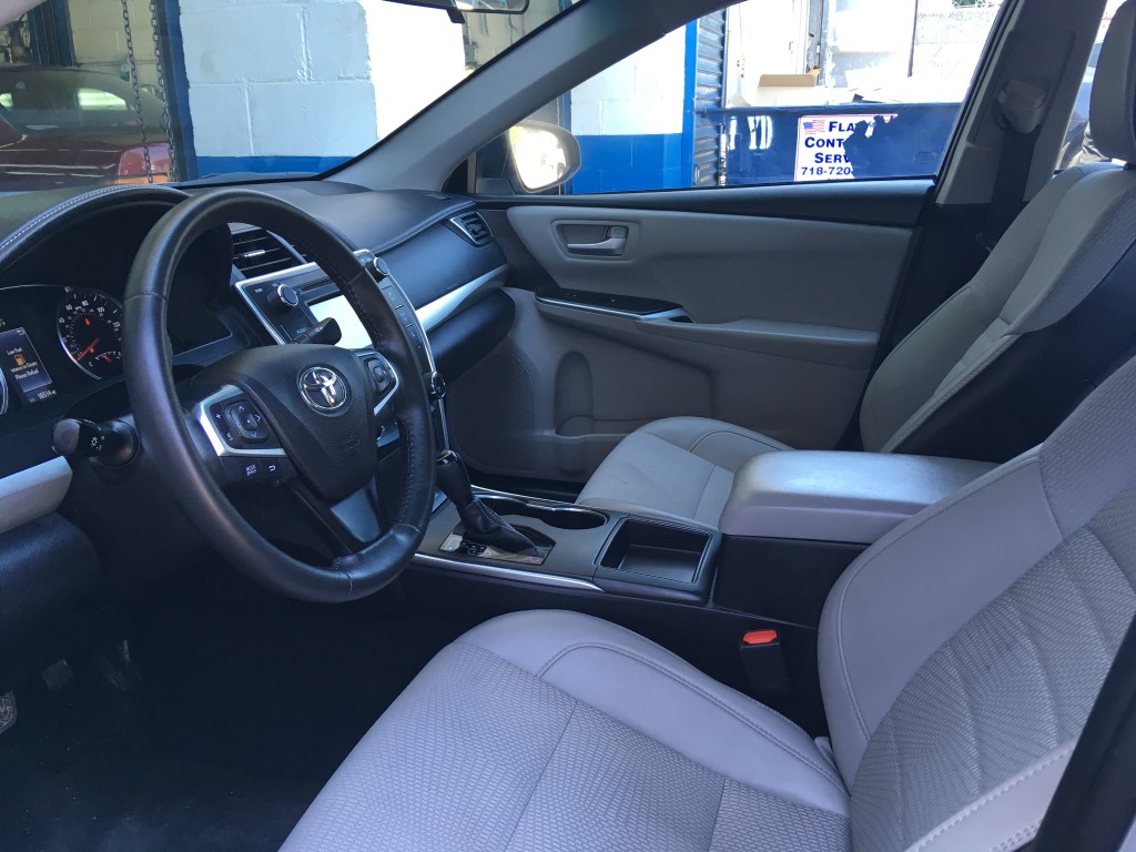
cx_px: 568
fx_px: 952
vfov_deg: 48.2
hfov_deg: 61.7
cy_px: 426
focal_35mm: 29
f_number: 2.2
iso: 25
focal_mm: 4.15
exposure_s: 1/40
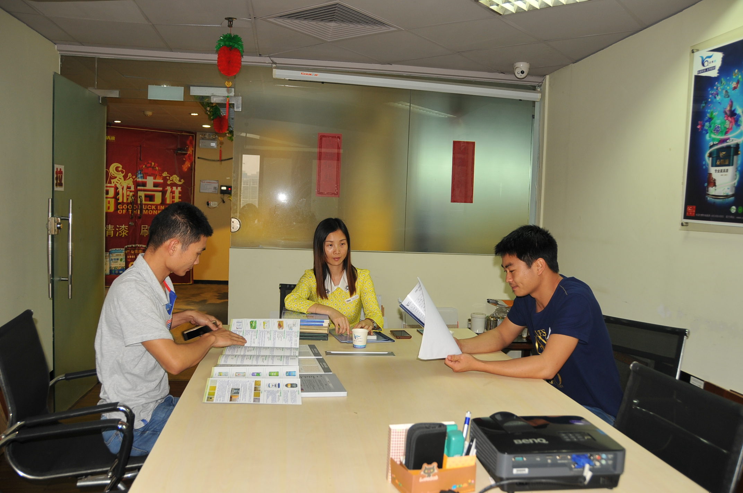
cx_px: 372
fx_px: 618
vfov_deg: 43.5
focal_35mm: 30
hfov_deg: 62.0
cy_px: 246
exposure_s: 1/30
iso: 200
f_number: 3.5
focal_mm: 20
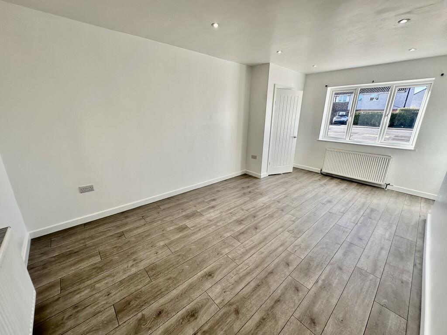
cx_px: 224
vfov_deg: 85.7
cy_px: 168
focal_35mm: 14
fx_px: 181
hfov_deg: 102.1
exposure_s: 1/180
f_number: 2.2
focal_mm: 2.22
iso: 40
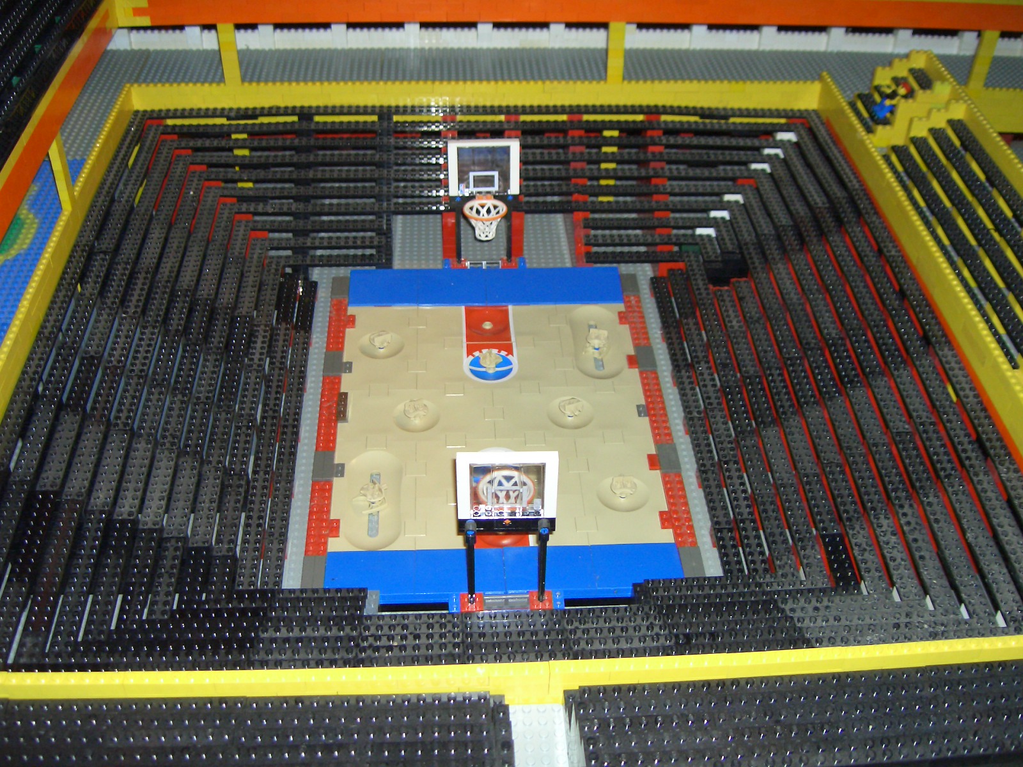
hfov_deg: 47.9
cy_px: 384
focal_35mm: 39
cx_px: 512
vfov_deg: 36.8
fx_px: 1153
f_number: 2.8
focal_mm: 8
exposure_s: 1/60
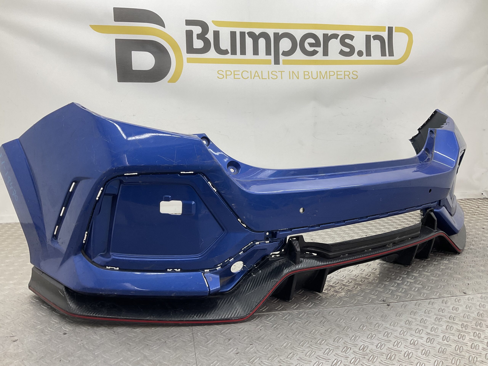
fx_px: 409
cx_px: 244
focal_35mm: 29
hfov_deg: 61.7
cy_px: 183
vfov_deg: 48.2
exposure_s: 1/120
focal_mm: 3
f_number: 1.8
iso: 32
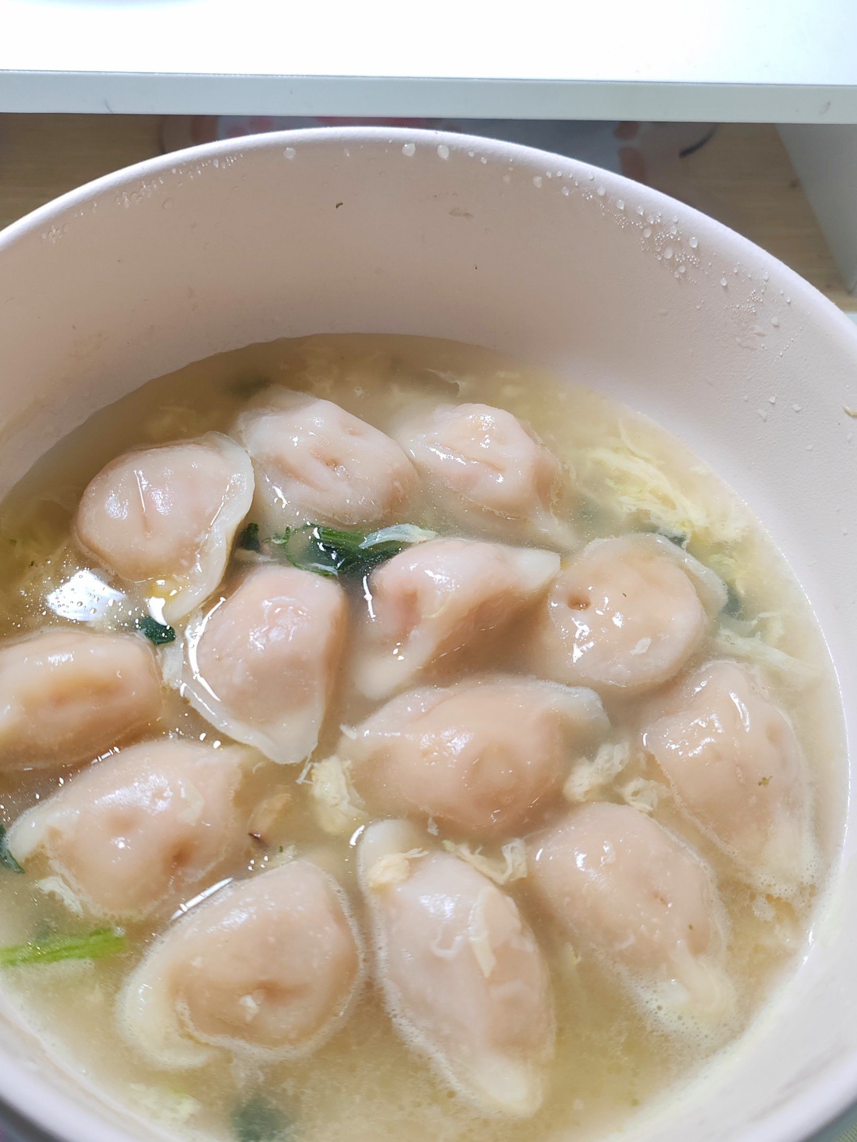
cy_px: 593
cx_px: 380
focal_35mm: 31
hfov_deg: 45.4
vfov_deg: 58.3
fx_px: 1023
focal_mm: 6.14
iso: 1600
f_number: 1.8
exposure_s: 1/100
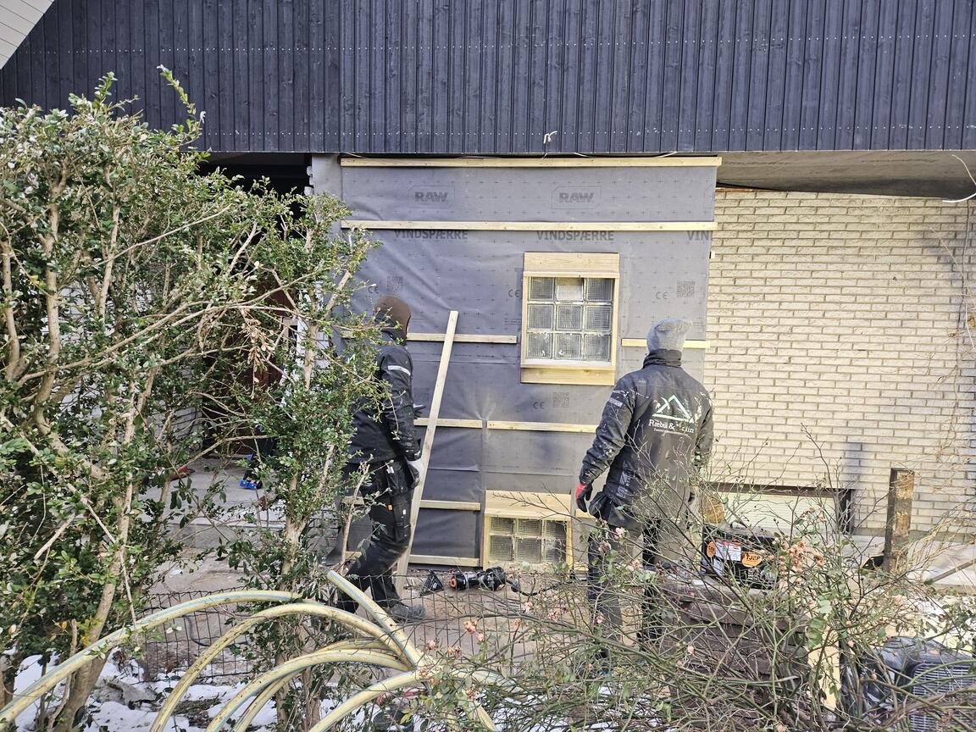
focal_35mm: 23
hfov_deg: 73.9
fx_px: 648
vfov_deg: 58.9
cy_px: 366
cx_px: 488
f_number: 1.8
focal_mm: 5.4
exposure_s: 1/100
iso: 160
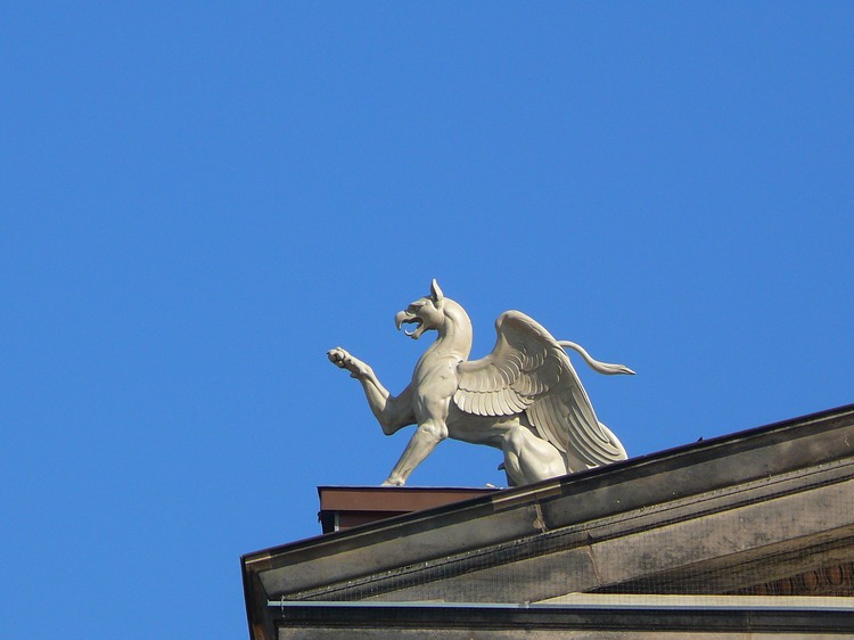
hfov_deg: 3.3
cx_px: 427
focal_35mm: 598
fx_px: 14748
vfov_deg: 2.5
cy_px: 320
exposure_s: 1/200
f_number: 5.6
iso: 100
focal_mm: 88.8
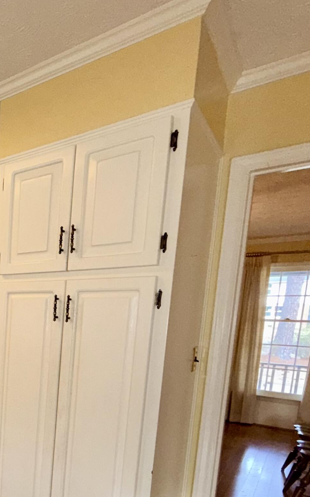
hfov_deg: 32.2
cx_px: -96
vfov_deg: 61.9
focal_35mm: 29
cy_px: 357
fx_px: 392
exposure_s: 1/60
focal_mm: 2.22
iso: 125
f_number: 2.2
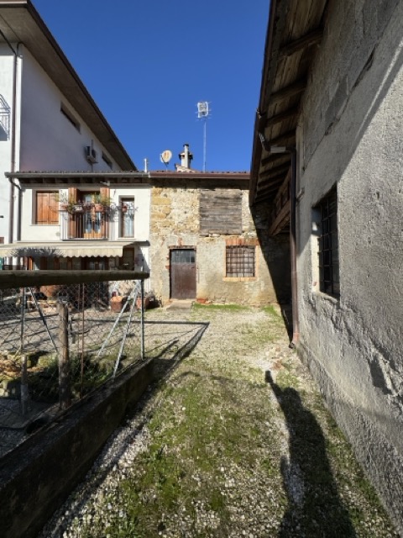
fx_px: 217
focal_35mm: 14
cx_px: 202
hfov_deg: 85.7
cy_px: 269
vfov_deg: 102.1
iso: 50
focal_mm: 2.22
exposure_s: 1/2770
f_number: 2.2
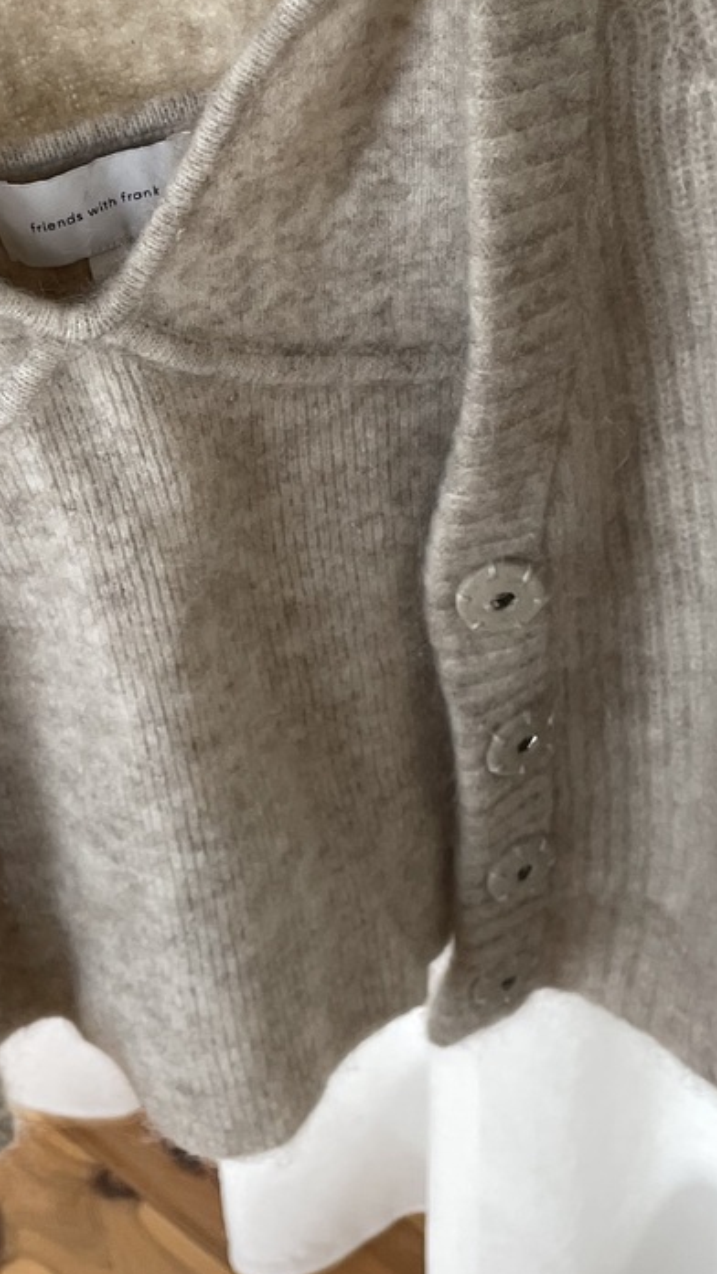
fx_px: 2197
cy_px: 393
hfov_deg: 18.3
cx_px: 132
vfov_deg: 32.0
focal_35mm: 65
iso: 80
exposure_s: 1/121
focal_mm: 4.2
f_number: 1.6
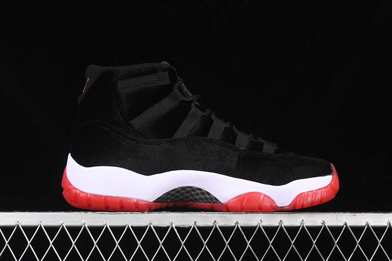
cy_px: 130
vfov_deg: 18.2
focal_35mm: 75
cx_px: 196
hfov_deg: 27.0
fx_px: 817
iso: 160
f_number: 6.3
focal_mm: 50
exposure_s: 1/50
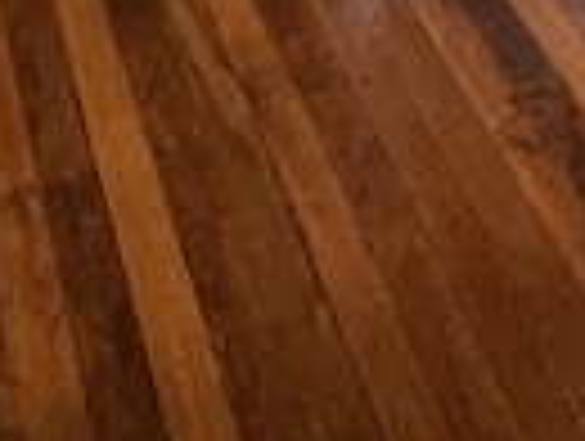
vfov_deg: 11.2
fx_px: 1354
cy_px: -891
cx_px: 1022
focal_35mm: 80
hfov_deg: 19.2
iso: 160
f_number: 1.8
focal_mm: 1.57
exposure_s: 1/60
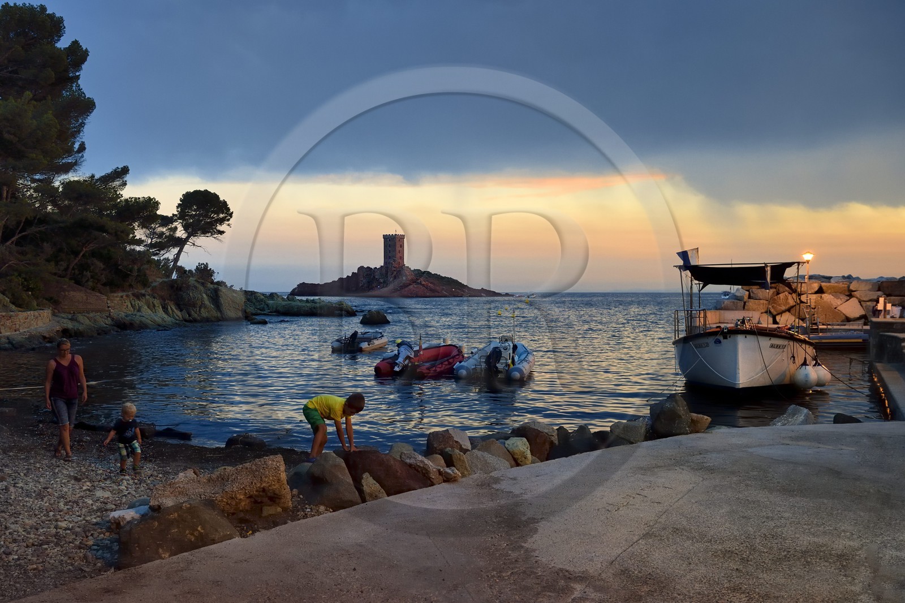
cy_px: 302
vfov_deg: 41.1
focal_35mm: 32
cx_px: 452
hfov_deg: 58.7
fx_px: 804
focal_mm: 32
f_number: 7.1
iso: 1600
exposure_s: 1/25
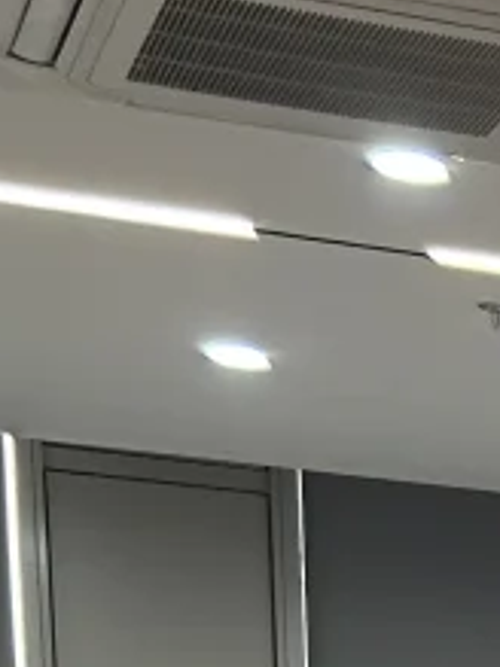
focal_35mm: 171
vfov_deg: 10.0
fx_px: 3296
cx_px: 1448
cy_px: 1657
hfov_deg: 7.7
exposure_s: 1/100
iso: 64
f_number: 1.5
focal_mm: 5.7
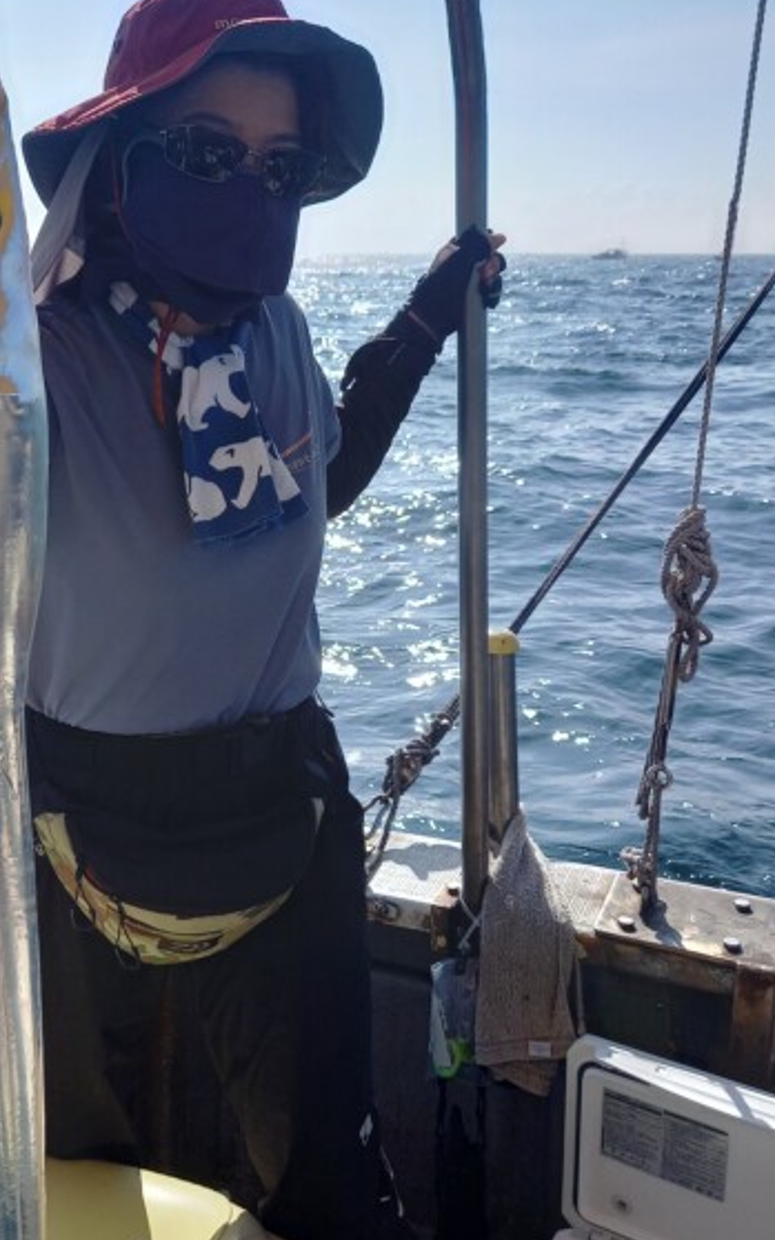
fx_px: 1284
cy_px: 500
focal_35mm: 38
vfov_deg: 51.2
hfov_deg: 33.2
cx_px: 240
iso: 50
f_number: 1.8
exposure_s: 1/1404
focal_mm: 4.65
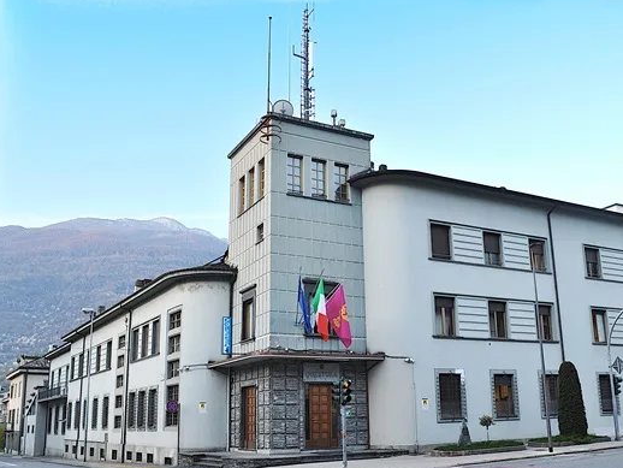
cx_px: 354
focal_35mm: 30
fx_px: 540
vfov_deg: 46.8
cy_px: 235
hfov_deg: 59.7
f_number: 6.3
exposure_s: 1/100
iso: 640
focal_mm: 18
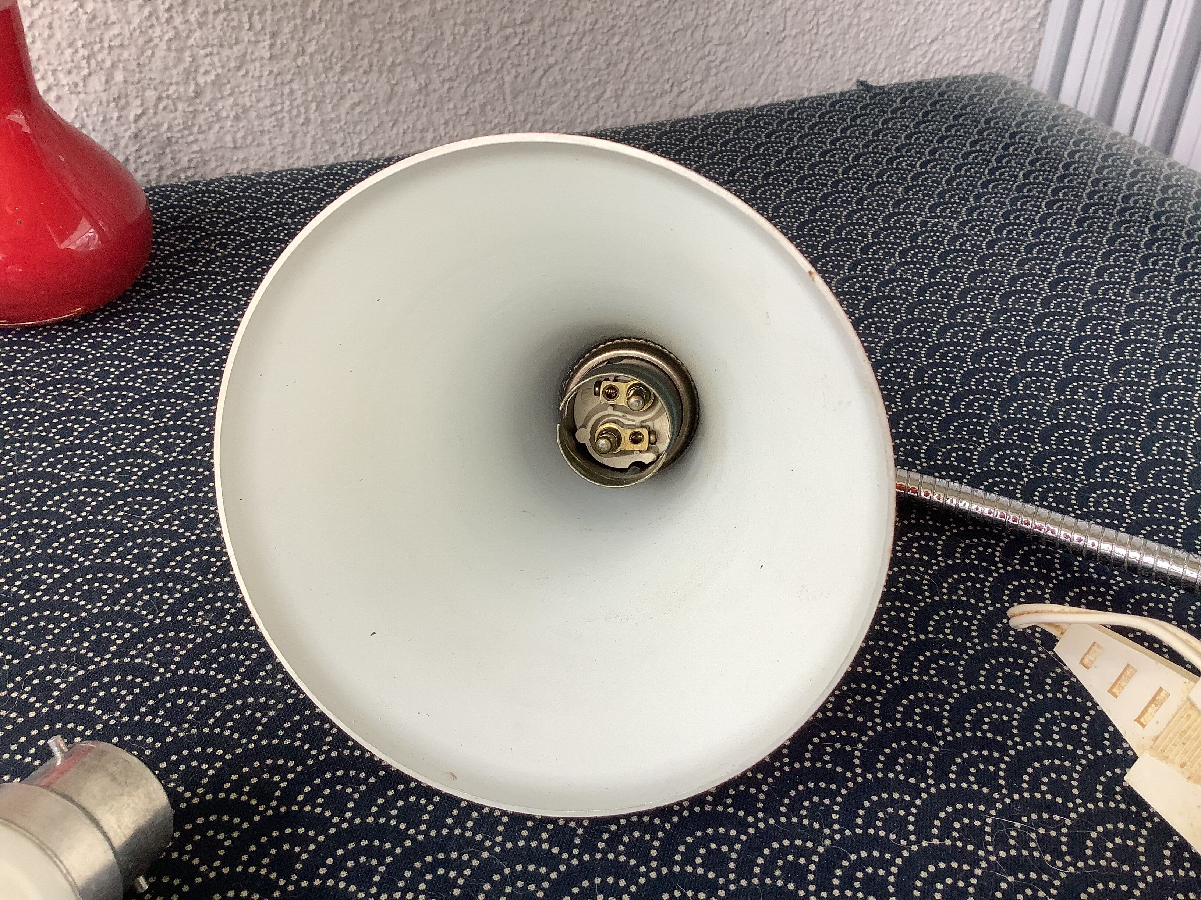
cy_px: 450
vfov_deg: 45.4
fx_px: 1076
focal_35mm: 31
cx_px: 600
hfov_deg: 58.4
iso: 50
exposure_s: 1/120
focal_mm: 3.3
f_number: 2.4
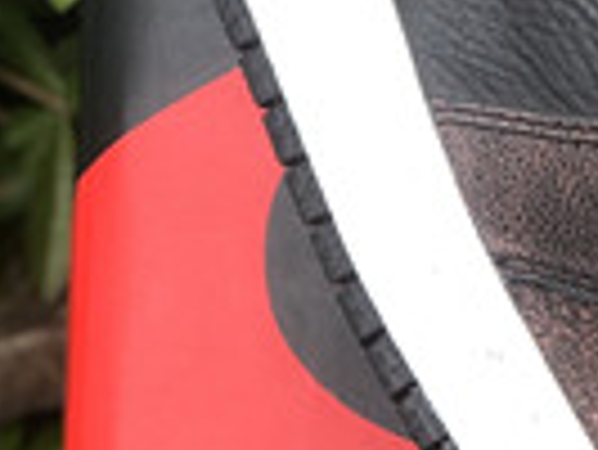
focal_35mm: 289
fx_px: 4997
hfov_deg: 6.6
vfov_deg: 5.2
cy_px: 155
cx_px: 1268
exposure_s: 1/120
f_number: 2.4
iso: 16
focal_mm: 6
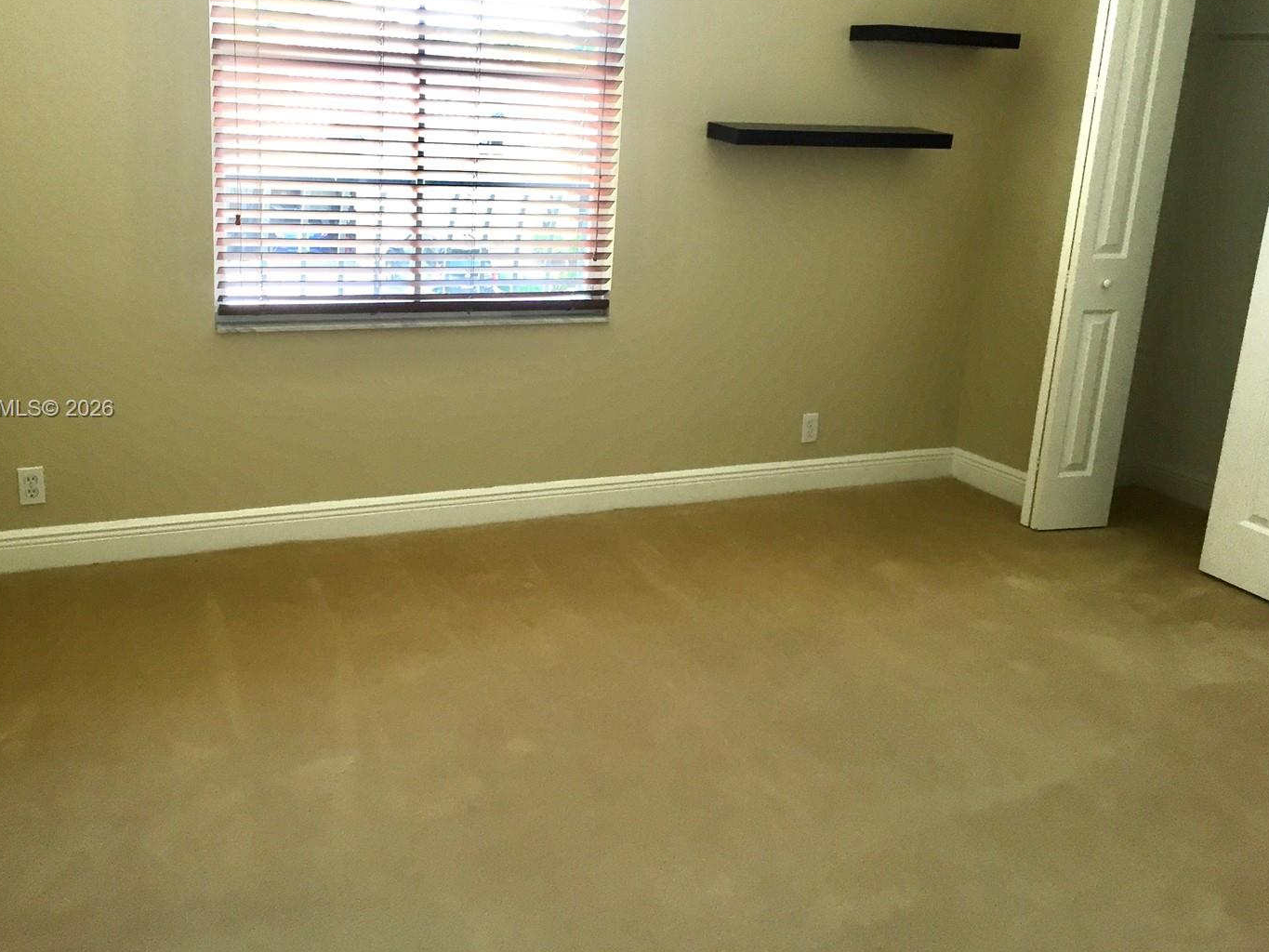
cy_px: 410
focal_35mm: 34
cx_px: 568
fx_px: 1247
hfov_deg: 53.8
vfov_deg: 41.7
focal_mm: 4.15
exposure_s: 1/30
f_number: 2.2
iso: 32
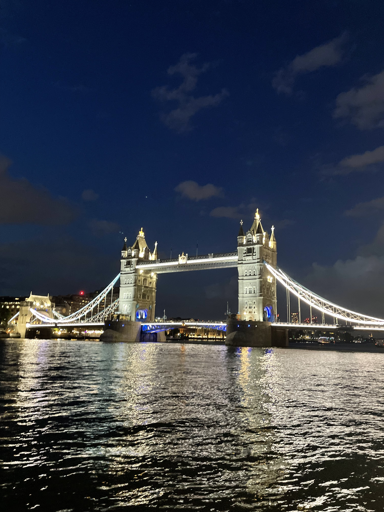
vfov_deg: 67.3
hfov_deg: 53.1
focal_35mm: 26
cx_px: 192
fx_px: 385
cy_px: 256
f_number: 1.6
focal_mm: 4.2
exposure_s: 1/25
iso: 640
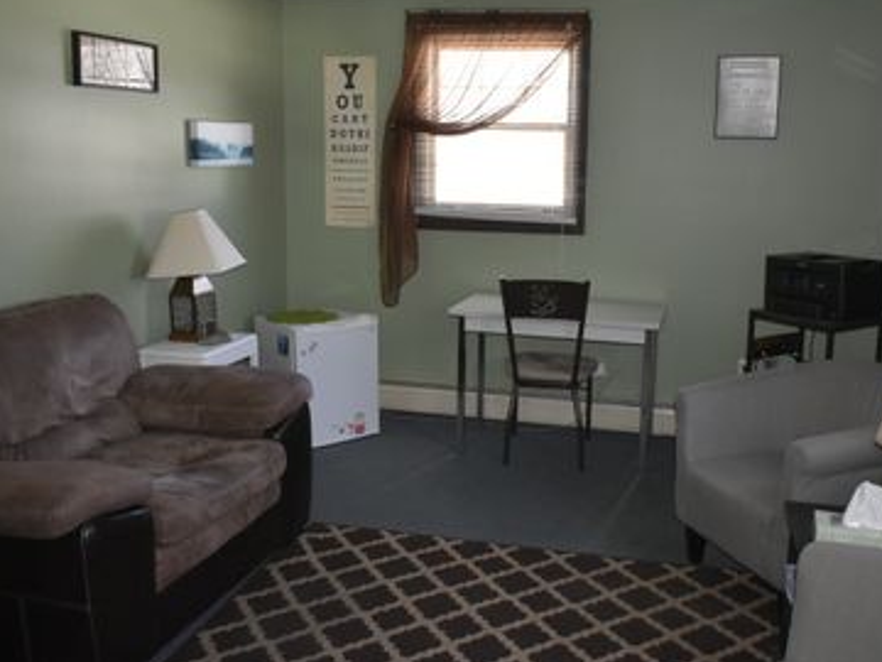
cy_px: 300
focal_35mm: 36
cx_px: 507
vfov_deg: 39.6
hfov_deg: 51.2
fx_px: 917
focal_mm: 18
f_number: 3.5
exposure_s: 1/125
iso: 1600
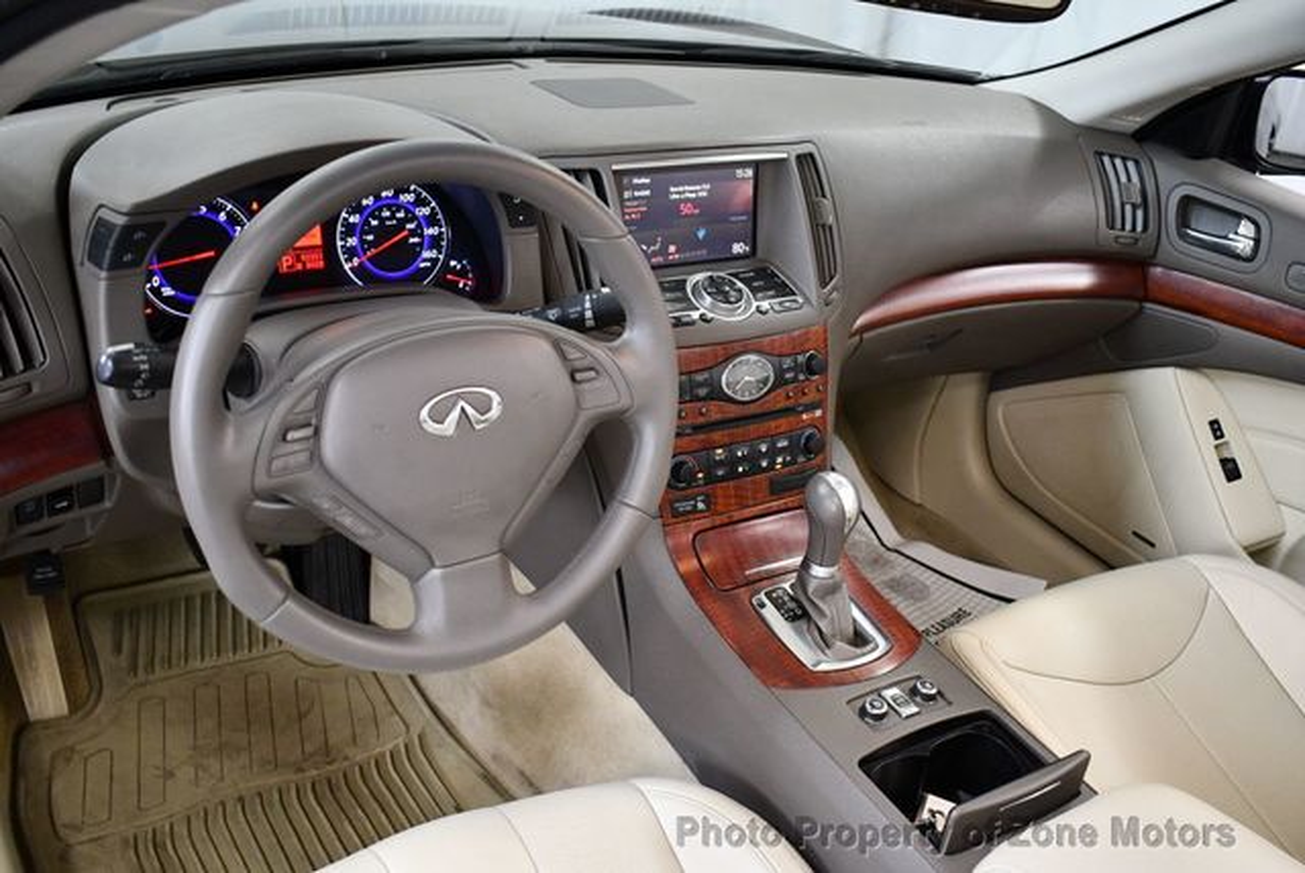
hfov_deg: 53.1
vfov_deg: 36.9
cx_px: 652
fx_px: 1306
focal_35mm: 36
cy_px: 436
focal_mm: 18
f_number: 3.5
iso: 1250
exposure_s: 1/125
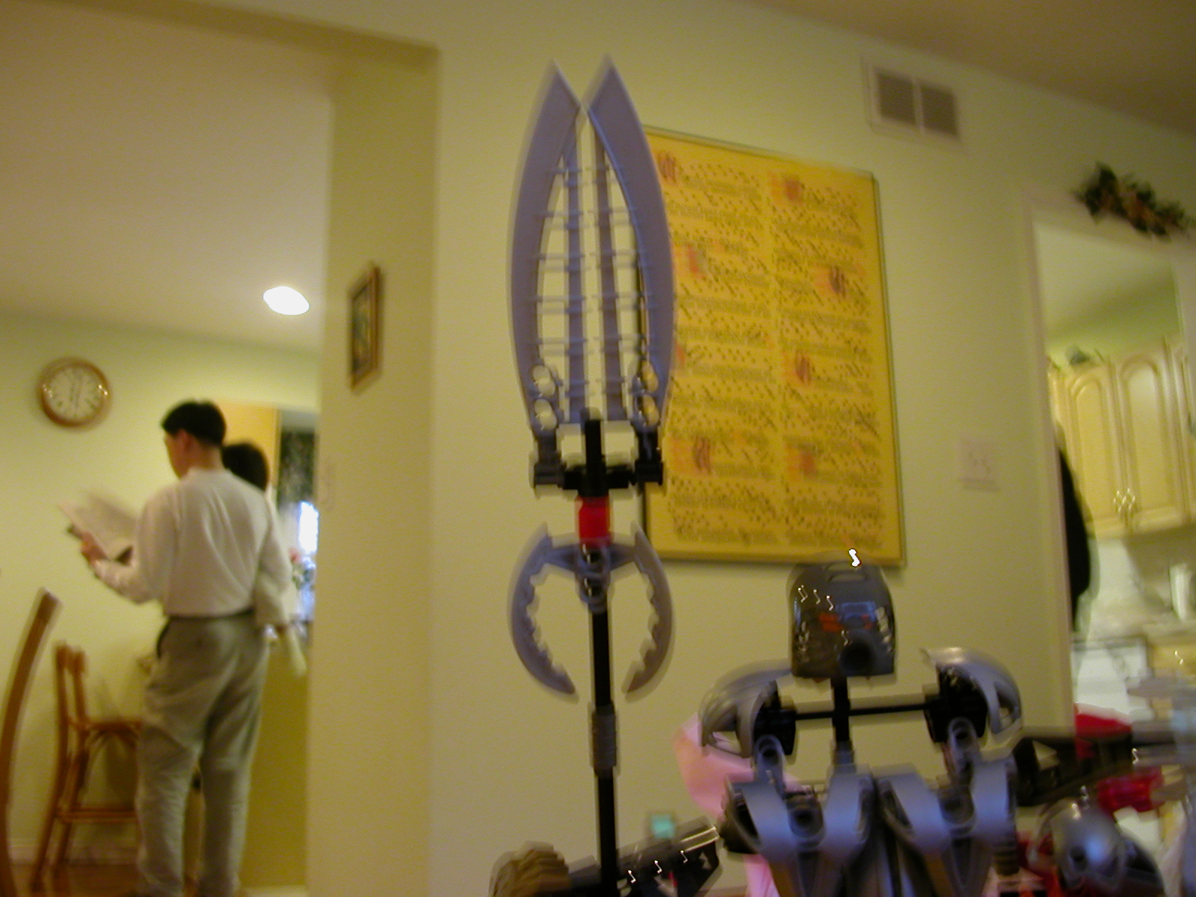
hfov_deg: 50.1
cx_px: 598
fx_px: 1278
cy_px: 448
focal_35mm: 37
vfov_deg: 38.7
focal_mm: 5.6
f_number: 2.7
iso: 100
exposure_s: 1/4.7
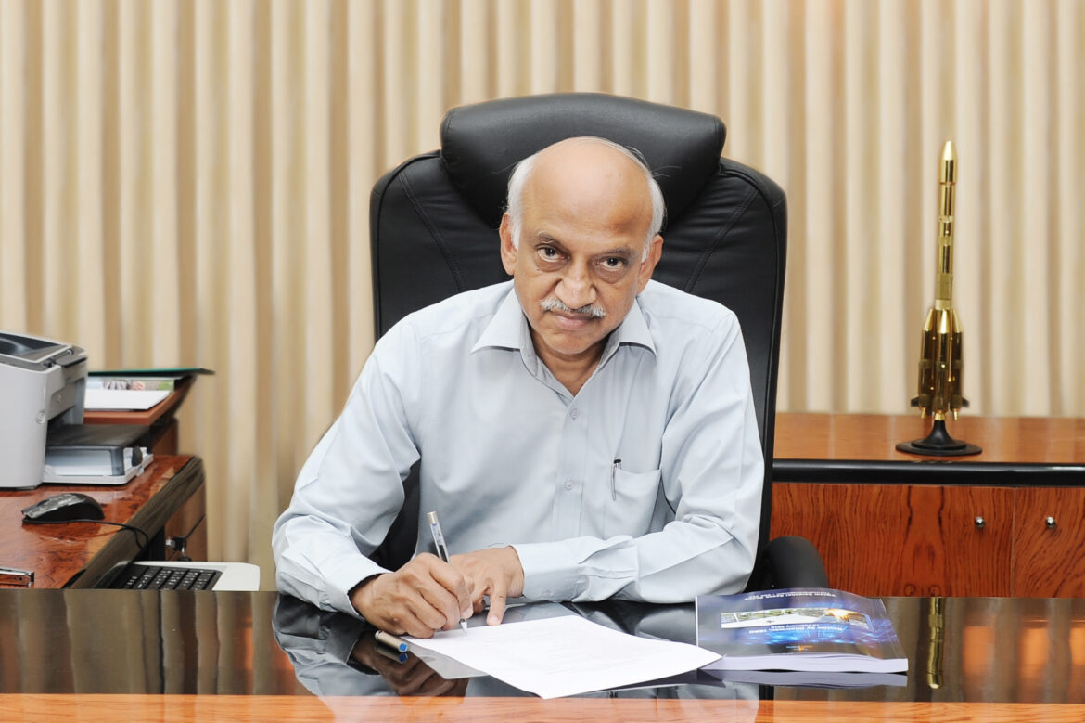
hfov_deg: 46.4
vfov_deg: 31.9
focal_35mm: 42
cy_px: 362
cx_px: 542
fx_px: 1265
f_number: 5.6
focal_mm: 42
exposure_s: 1/60
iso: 320
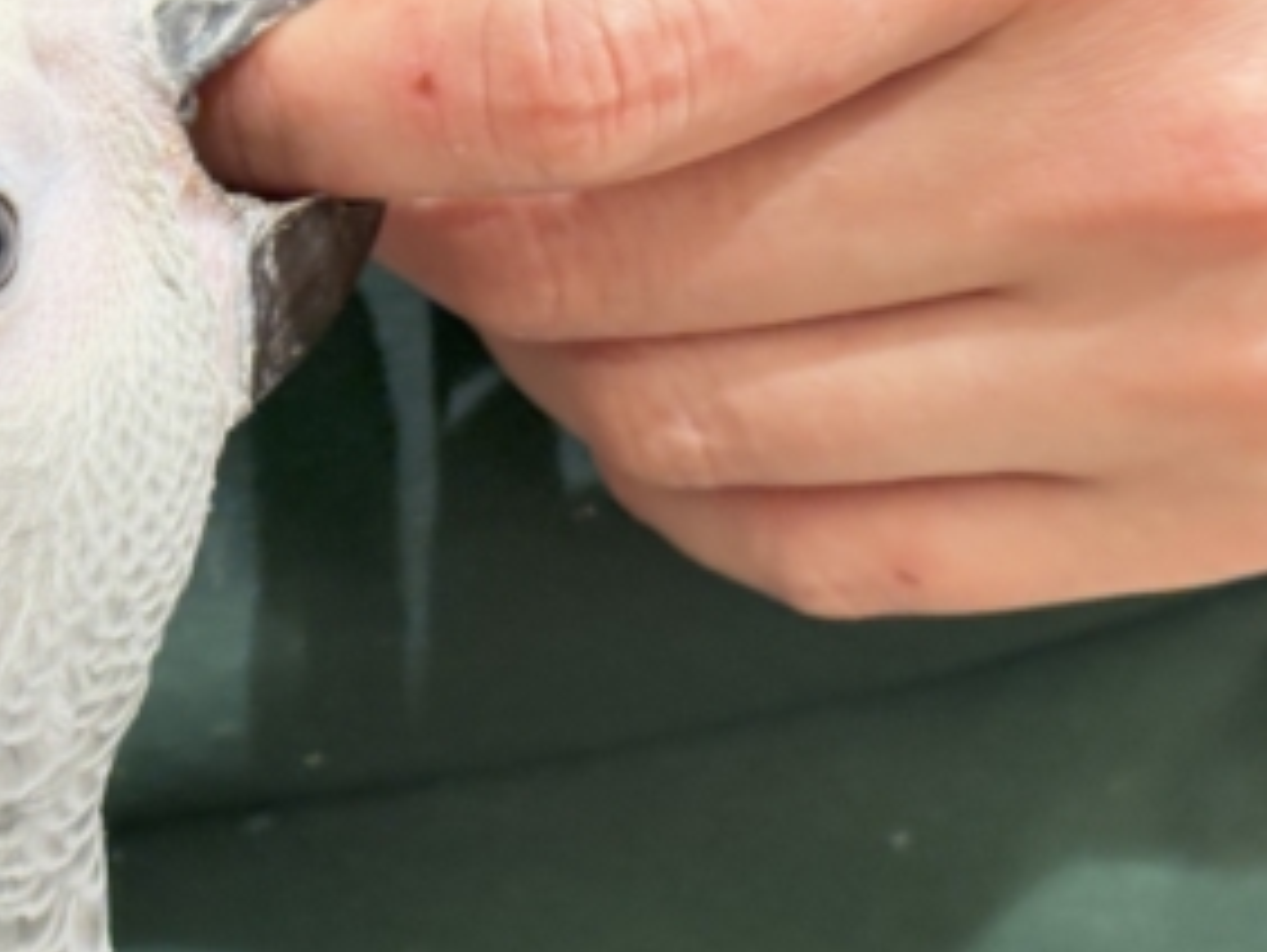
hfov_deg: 16.5
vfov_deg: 12.6
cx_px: 198
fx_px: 4323
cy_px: 647
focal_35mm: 118
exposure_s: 1/50
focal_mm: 5.96
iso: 64
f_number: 1.6
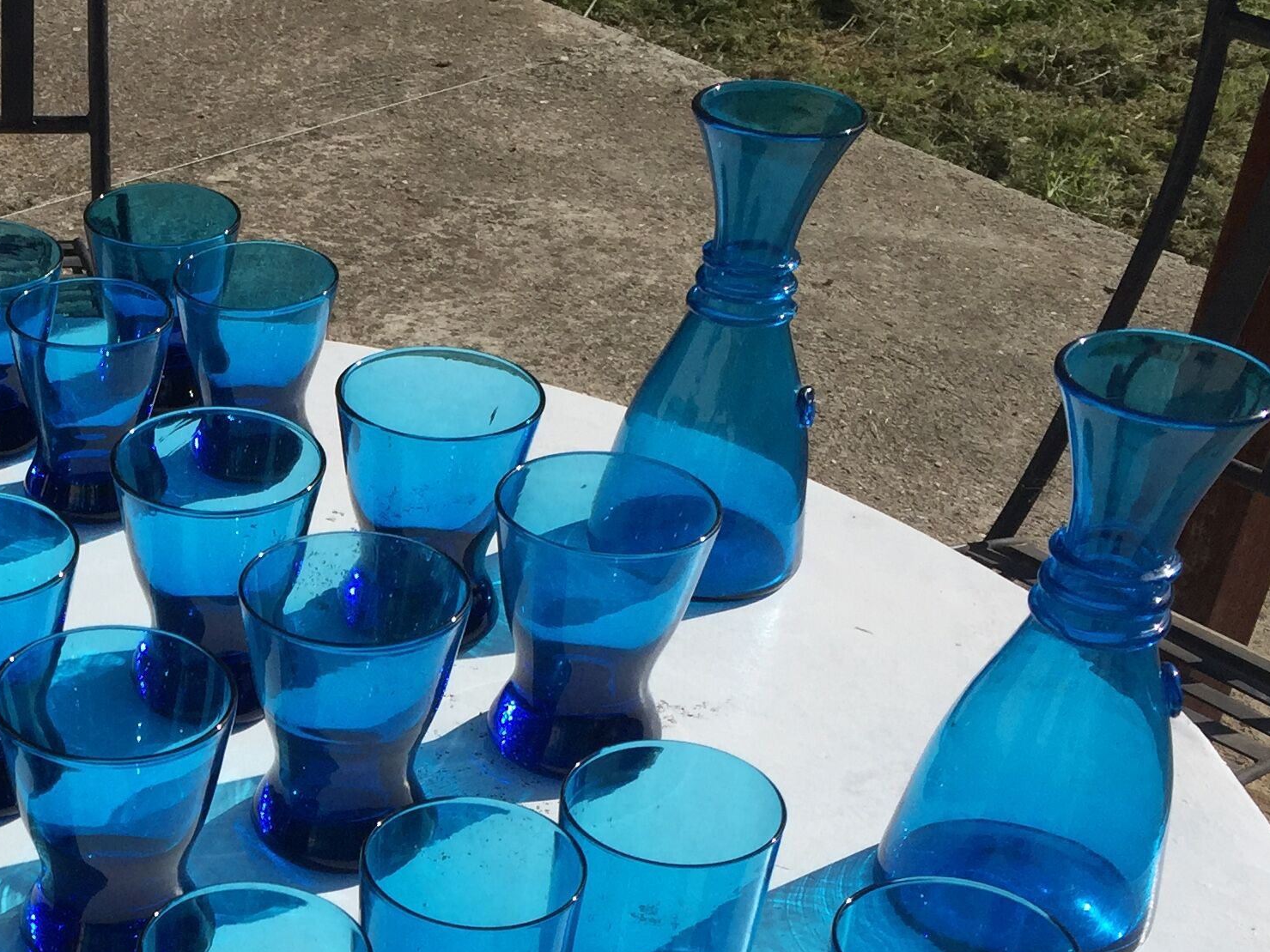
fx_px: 2348
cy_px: 939
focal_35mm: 64
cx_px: 45
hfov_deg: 28.6
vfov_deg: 22.1
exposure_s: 1/3968
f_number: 2.2
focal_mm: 4.15
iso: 32
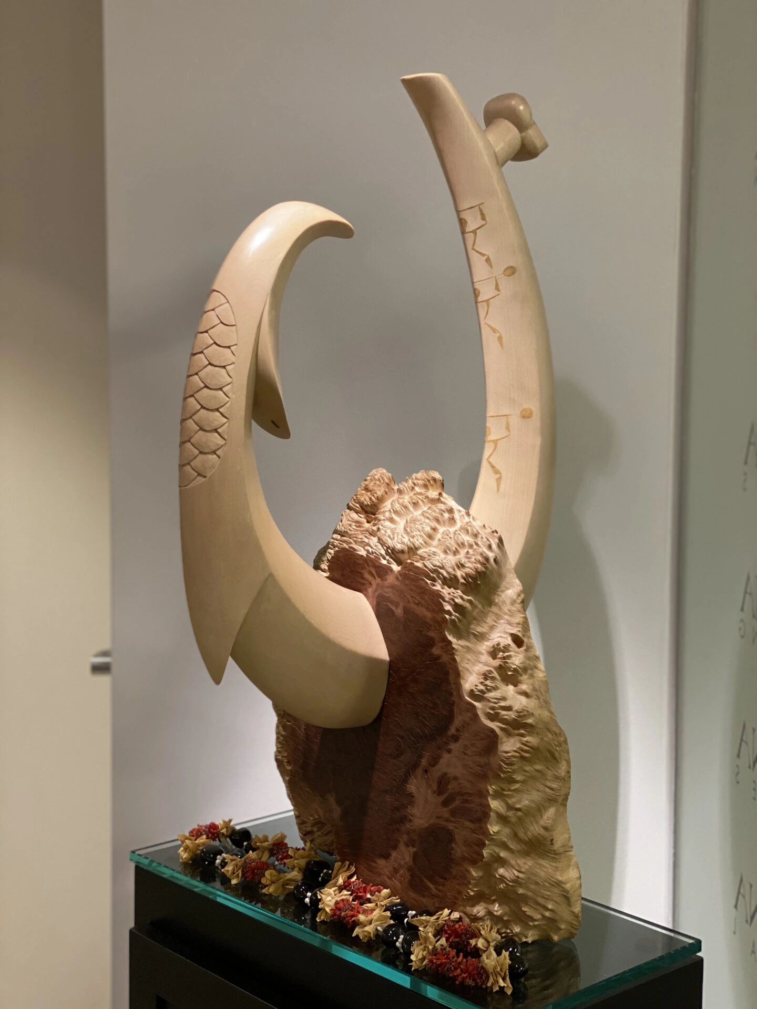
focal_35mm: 52
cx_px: 378
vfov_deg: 36.8
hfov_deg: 28.0
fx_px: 1516
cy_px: 504
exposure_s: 1/40
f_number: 2
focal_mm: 6
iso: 200
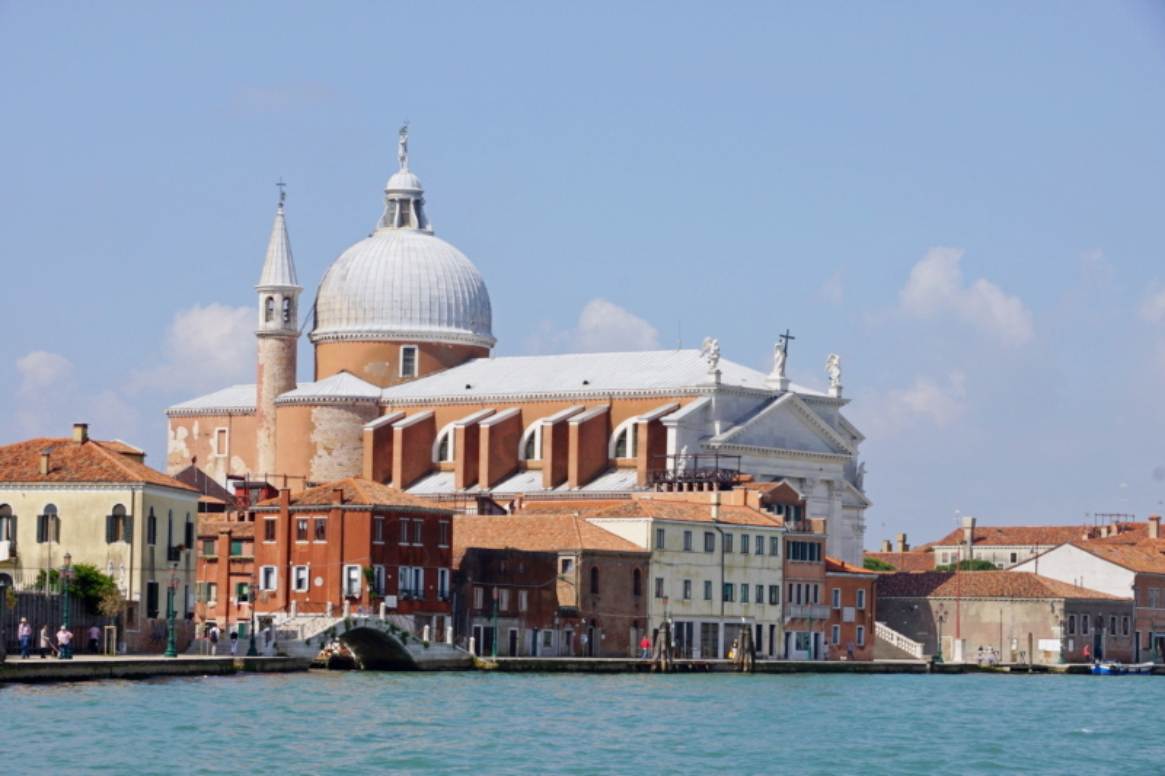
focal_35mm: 105
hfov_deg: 19.5
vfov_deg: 13.0
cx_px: 582
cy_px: 388
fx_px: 3397
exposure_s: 1/200
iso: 100
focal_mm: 70
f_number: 13
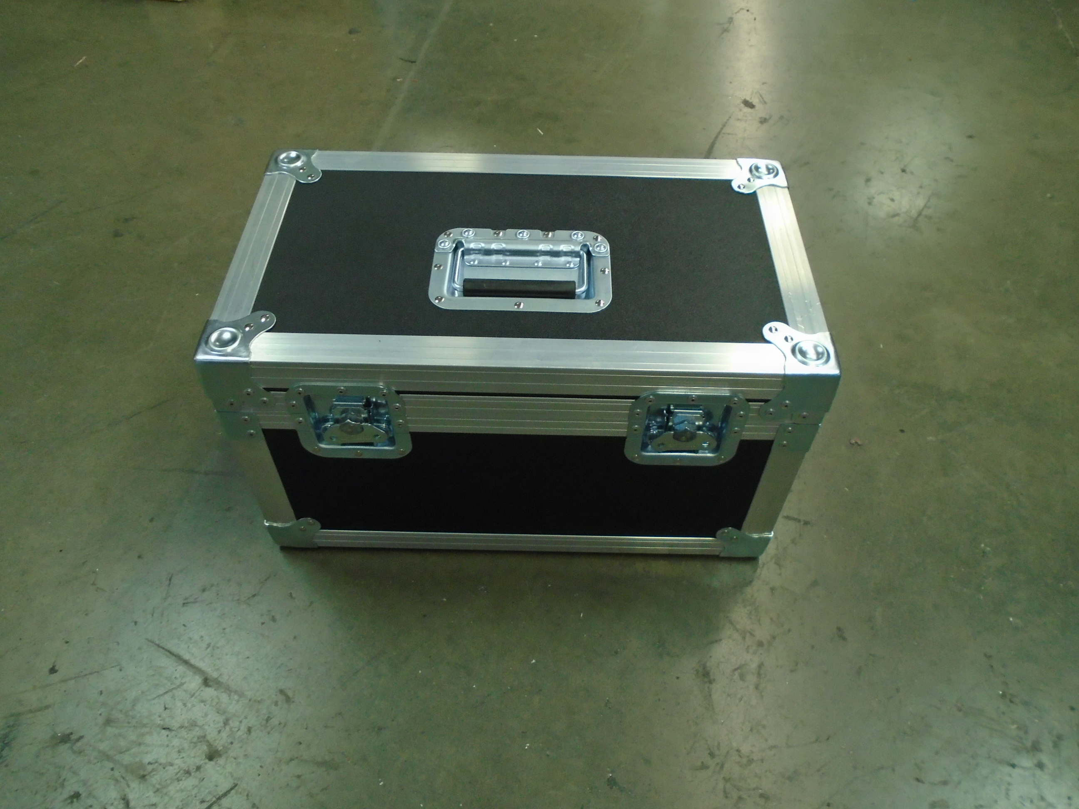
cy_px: 404
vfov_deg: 53.1
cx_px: 540
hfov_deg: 67.3
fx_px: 810
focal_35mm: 26
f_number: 3.2
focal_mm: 4.6
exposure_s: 1/30
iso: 250
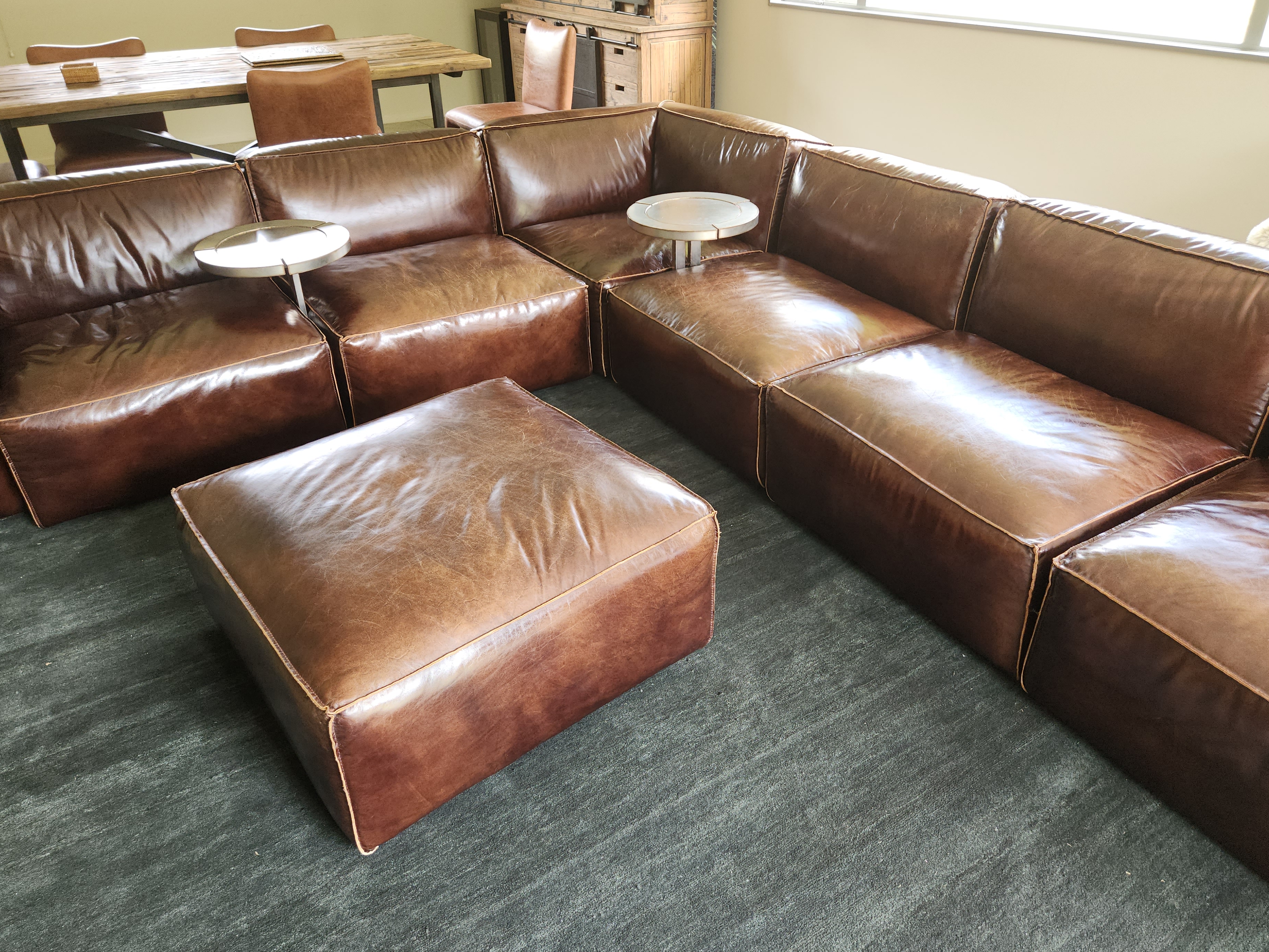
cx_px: 644
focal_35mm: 25
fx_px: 916
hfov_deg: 69.4
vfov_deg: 54.8
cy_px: 444
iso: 64
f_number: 1.8
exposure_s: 1/50
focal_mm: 5.4
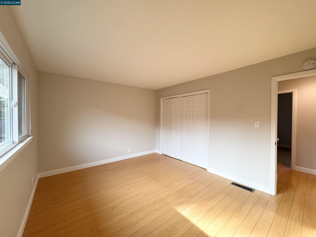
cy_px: 118
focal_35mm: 14
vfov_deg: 85.7
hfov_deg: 102.1
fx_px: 128
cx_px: 158
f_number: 2.2
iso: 100
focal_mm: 2.22
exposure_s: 1/120
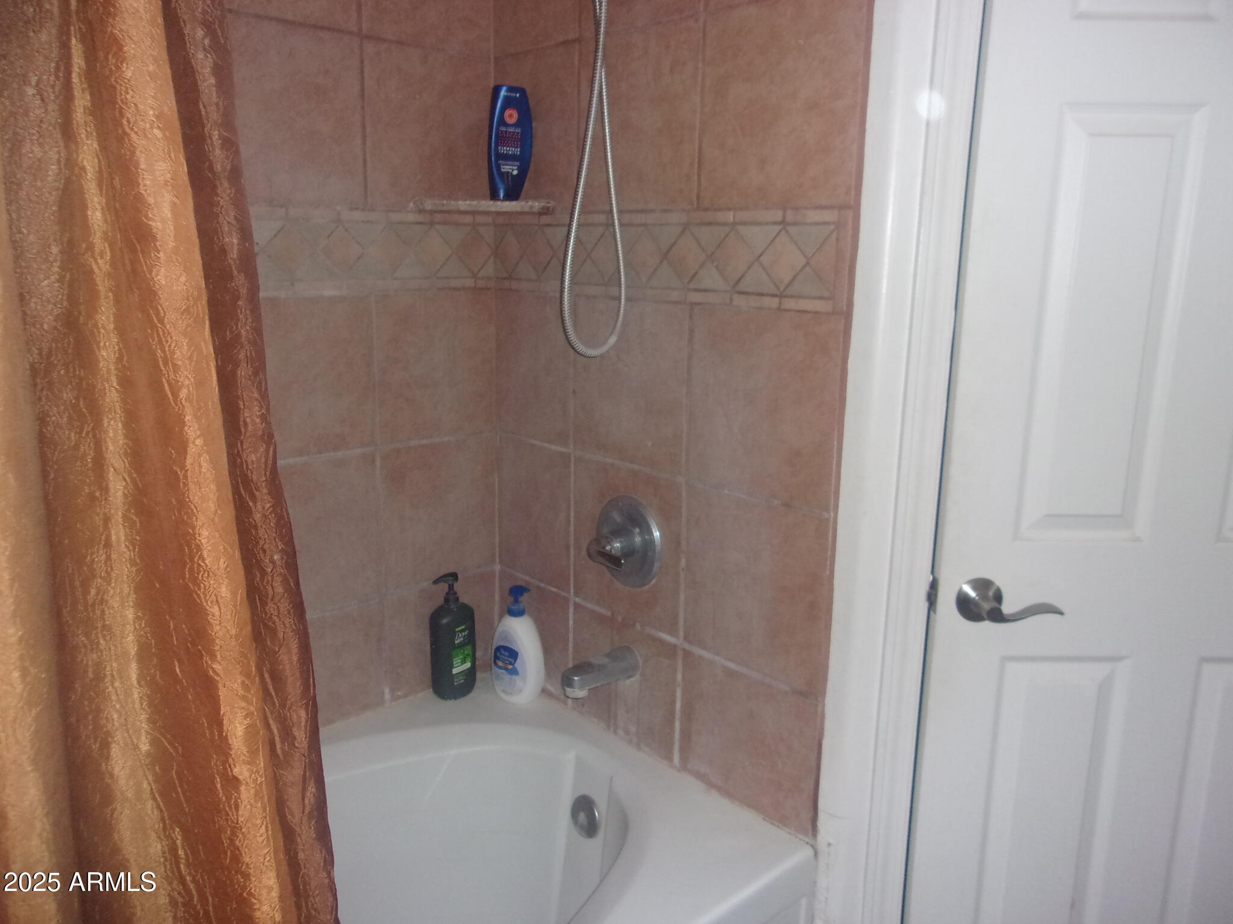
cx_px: 616
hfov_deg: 65.3
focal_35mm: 27
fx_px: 962
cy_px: 462
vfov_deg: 51.4
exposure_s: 1/34
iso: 200
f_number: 3
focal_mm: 4.9
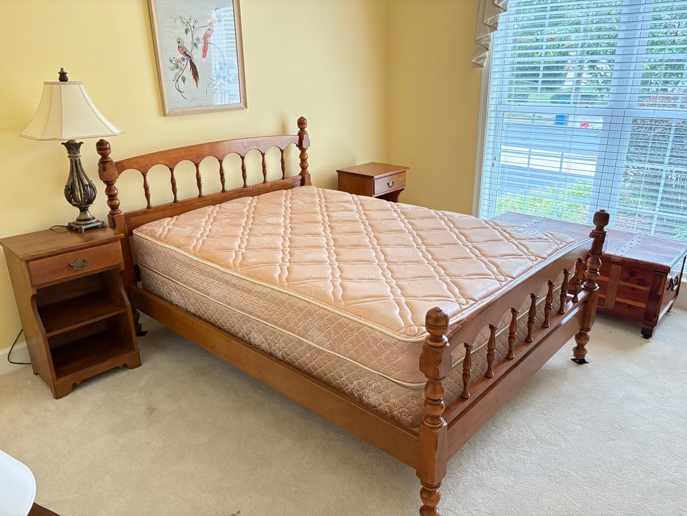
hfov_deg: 67.3
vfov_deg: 53.1
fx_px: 516
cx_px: 344
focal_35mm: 26
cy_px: 258
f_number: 1.6
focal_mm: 5.96
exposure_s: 1/60
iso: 500
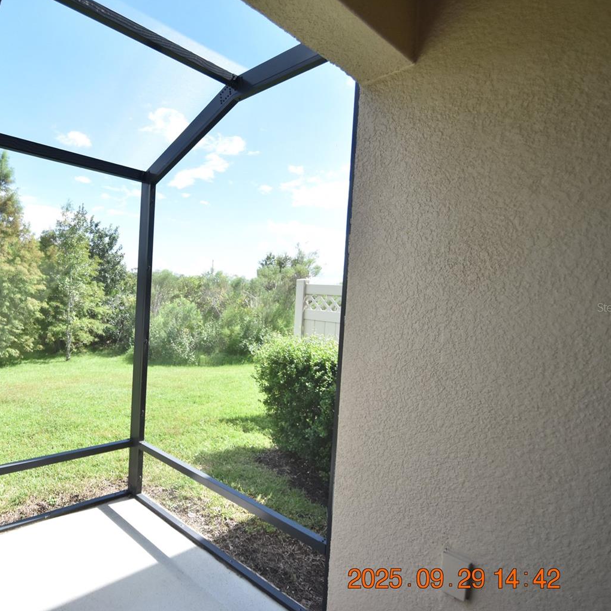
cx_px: 171
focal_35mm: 20
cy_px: 307
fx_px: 399
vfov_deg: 74.8
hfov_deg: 71.0
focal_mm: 10
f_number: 3.5
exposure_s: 1/2000
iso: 800
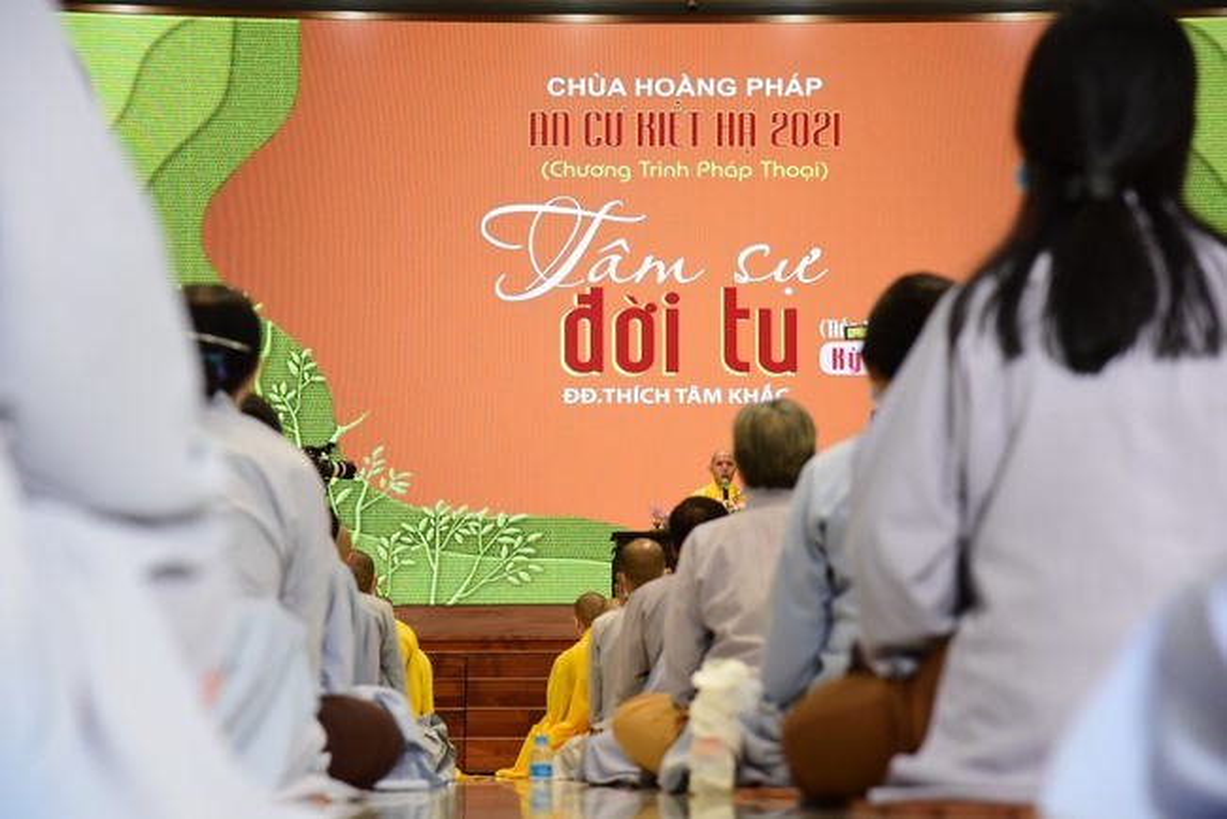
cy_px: 410
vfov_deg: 14.0
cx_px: 614
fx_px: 3341
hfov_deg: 20.8
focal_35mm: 98
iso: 2500
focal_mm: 98
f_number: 6.3
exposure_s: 1/125
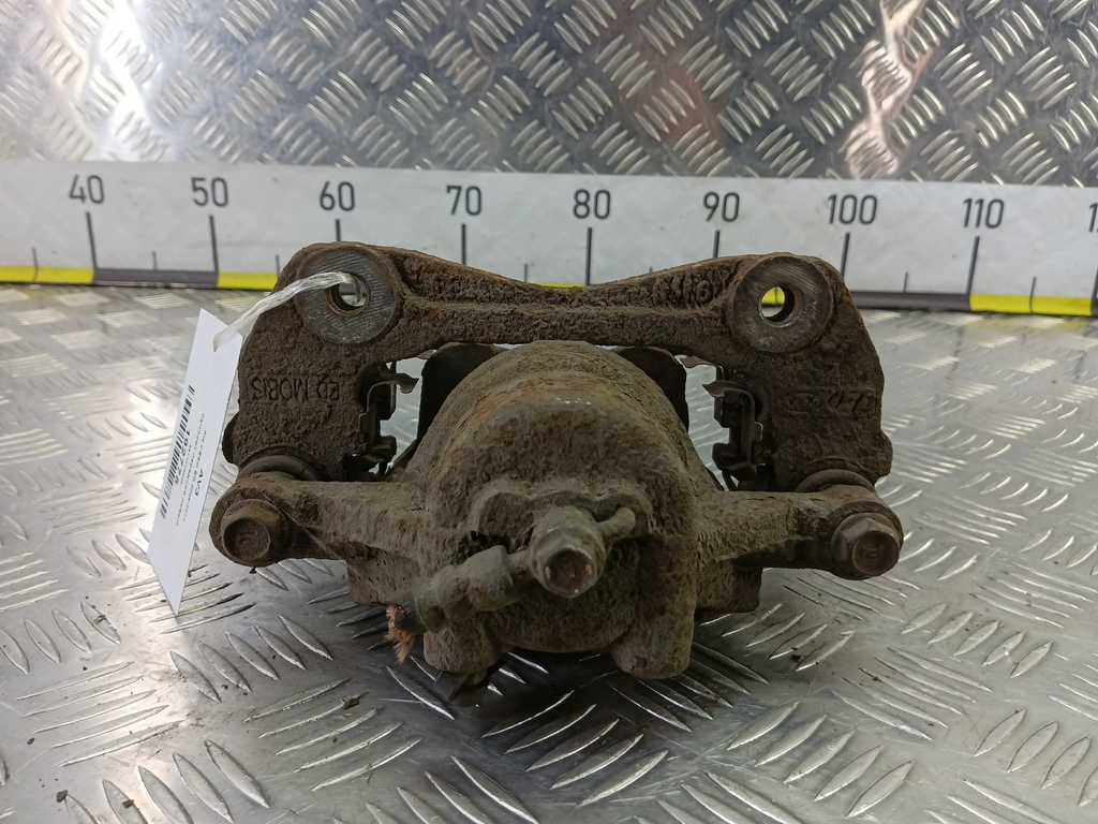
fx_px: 856
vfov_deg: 51.4
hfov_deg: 65.3
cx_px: 549
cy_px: 412
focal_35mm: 27
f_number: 1.6
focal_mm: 4.11
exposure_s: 1/50
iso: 156
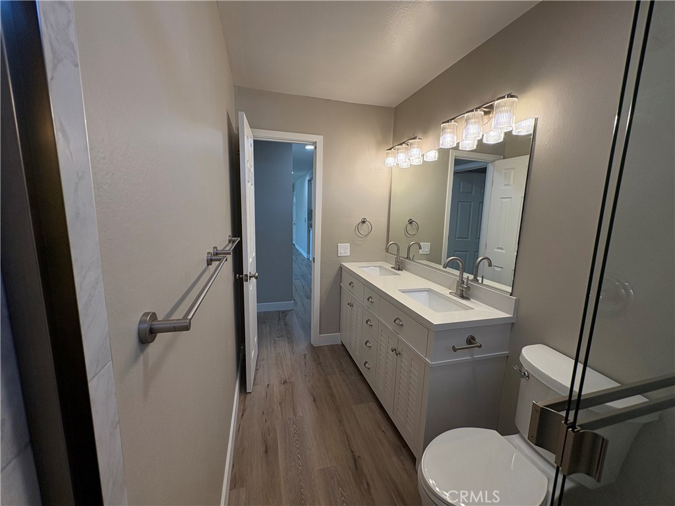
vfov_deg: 85.7
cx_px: 338
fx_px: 273
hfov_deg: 102.1
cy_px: 253
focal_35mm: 14
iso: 125
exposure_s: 1/129
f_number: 2.2
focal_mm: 2.22
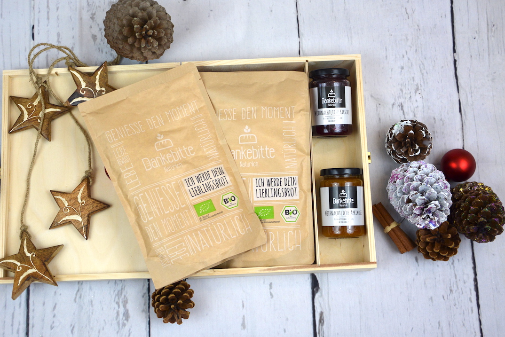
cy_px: 162
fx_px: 800
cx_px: 230
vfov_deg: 23.8
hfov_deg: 35.0
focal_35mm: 57
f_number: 4.2
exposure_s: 1/60
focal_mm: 34
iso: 500
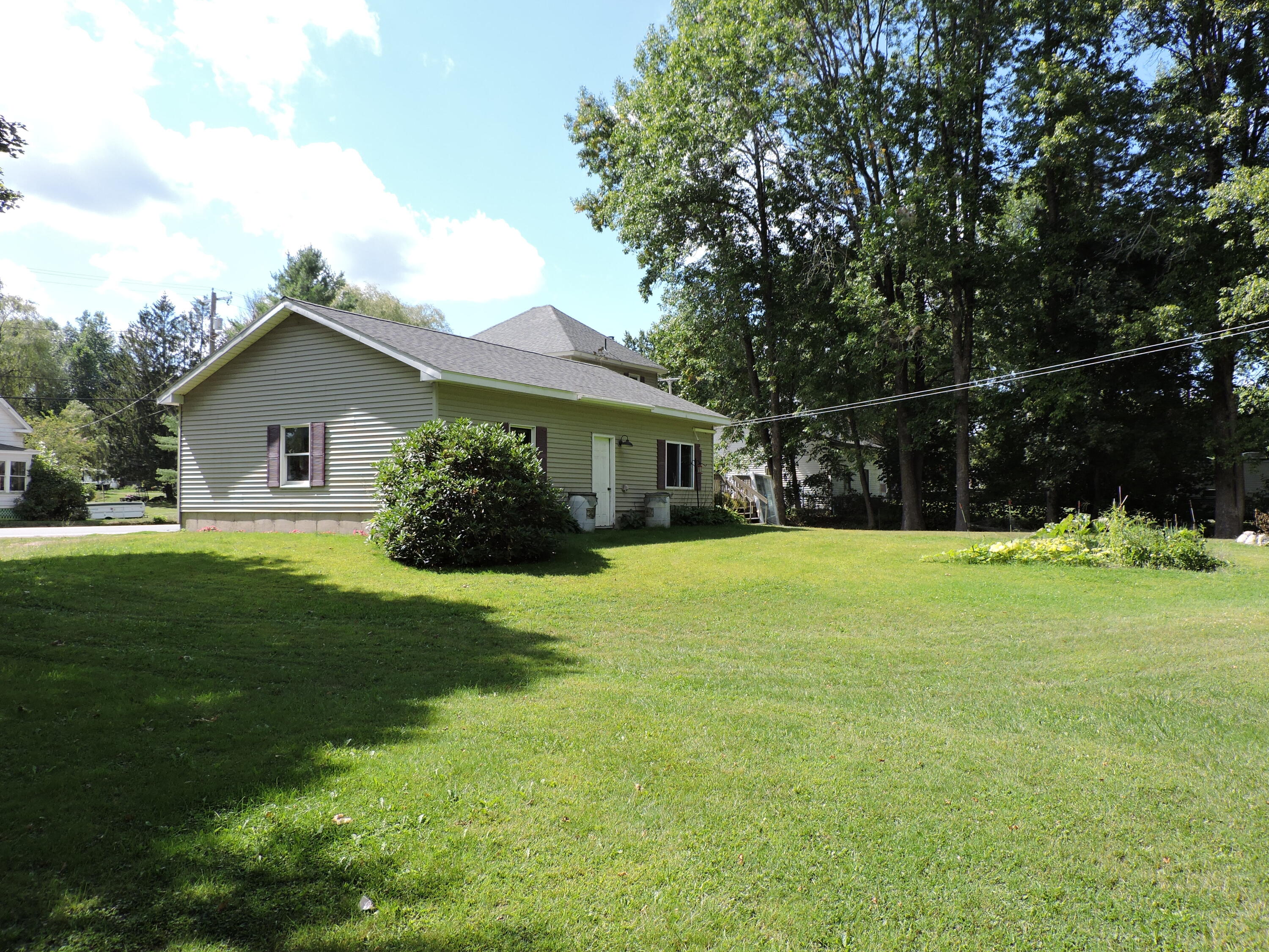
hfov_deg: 63.4
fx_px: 1026
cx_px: 634
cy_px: 476
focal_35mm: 28
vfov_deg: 49.7
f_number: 3.1
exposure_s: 1/640
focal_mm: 5
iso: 100
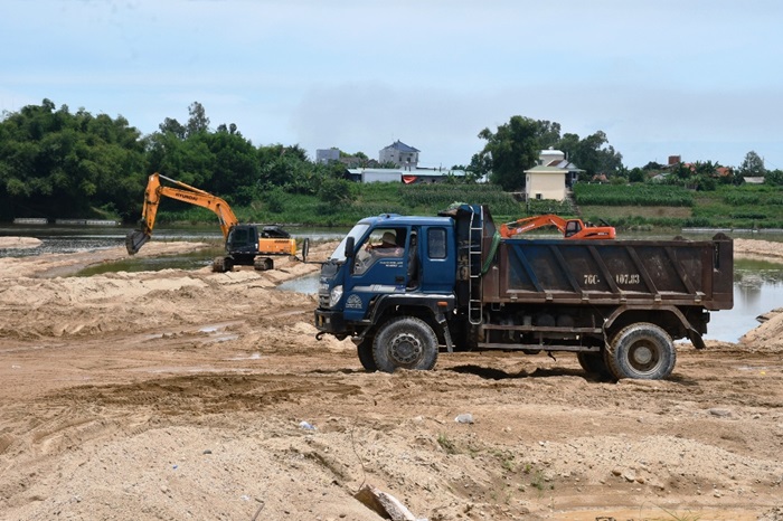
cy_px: 260
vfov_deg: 13.8
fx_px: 2152
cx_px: 392
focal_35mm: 99
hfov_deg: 20.6
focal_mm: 66
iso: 320
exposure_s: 1/500
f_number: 11
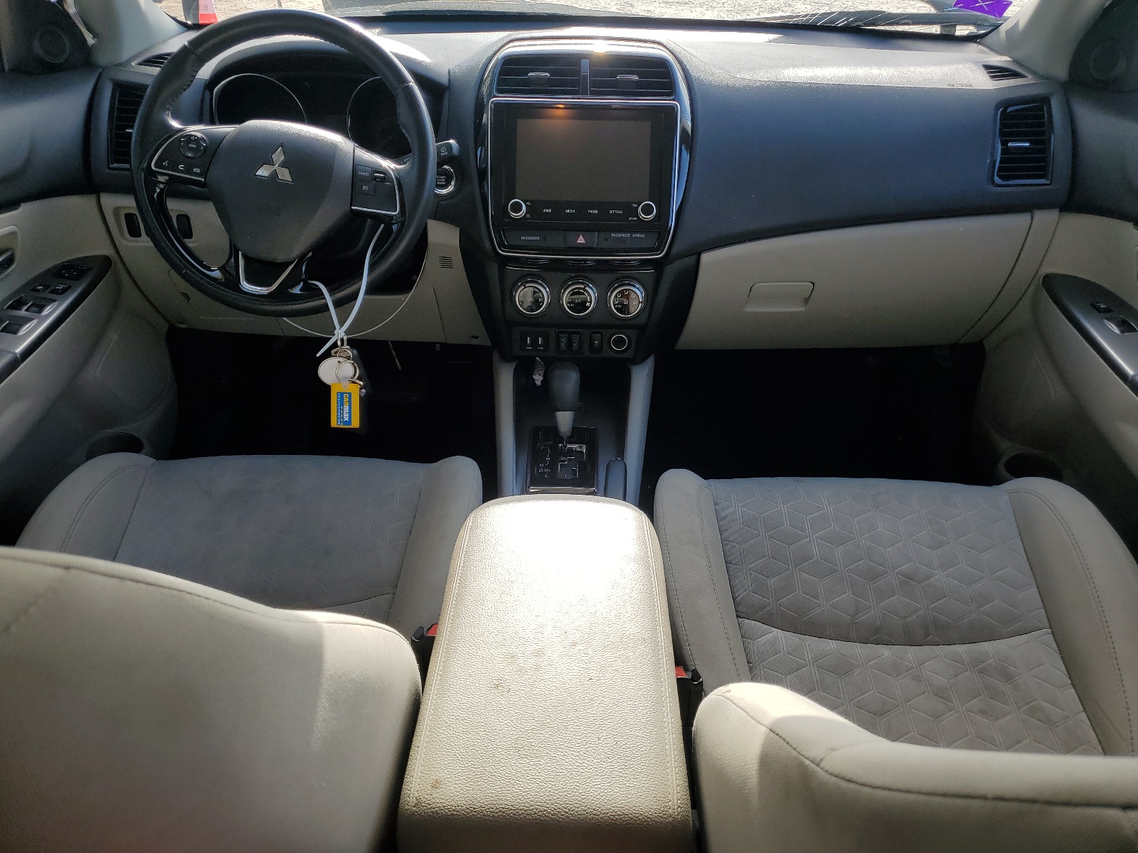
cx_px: 569
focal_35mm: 26
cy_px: 426
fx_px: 855
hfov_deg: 67.3
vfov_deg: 53.1
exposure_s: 1/667
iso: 50
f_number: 1.5
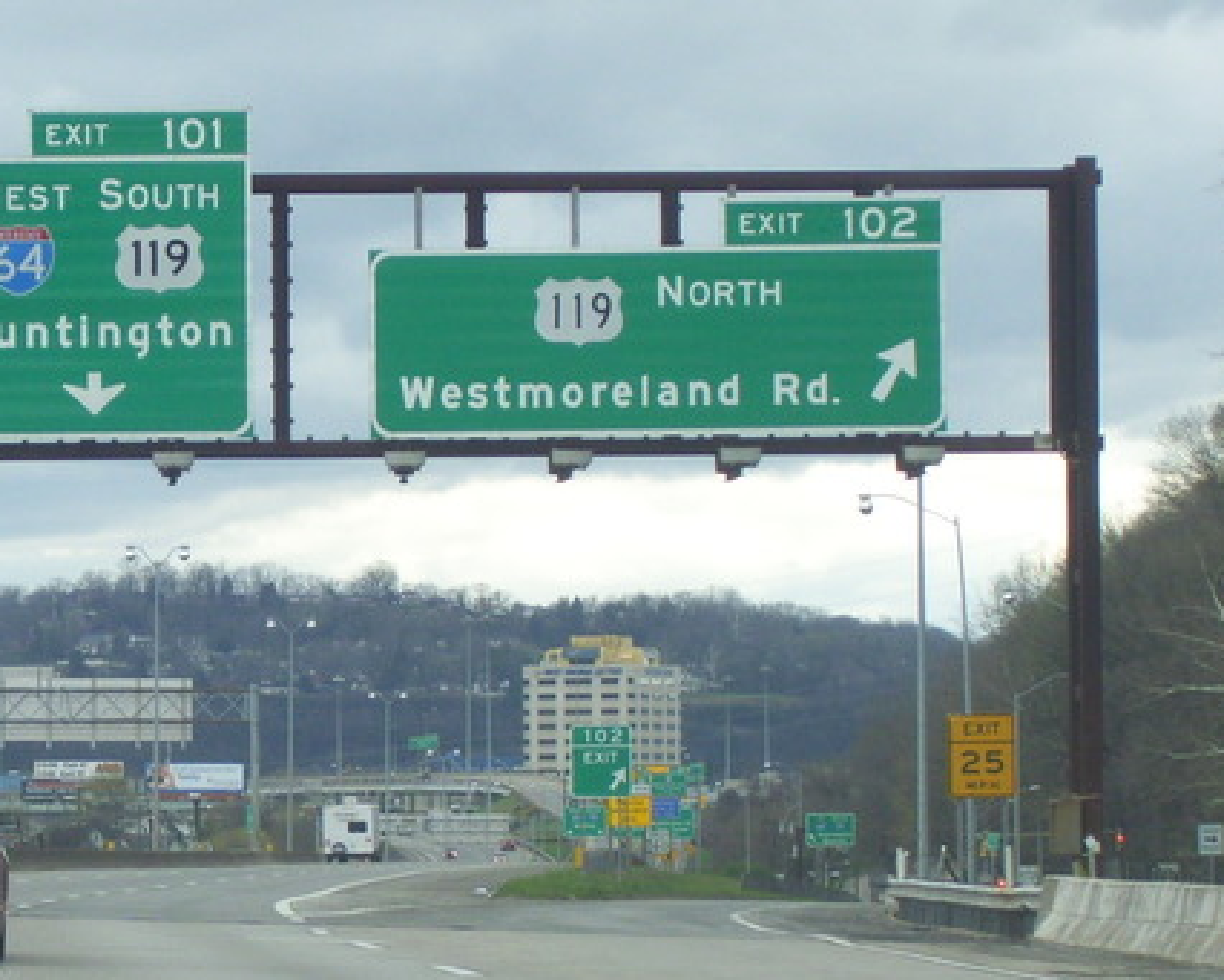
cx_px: 161
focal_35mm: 198
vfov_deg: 7.8
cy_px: 612
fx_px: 7174
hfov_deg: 9.7
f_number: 4.6
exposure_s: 1/250
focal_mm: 18
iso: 160
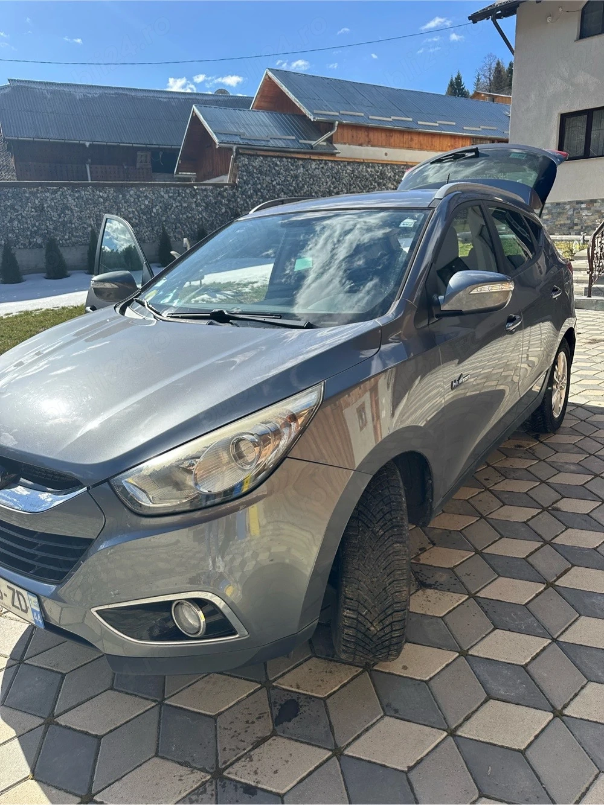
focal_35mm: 24
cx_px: 302
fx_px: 559
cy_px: 402
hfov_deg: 56.8
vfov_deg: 71.6
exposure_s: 1/2809
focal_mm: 6.86
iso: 80
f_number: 1.78
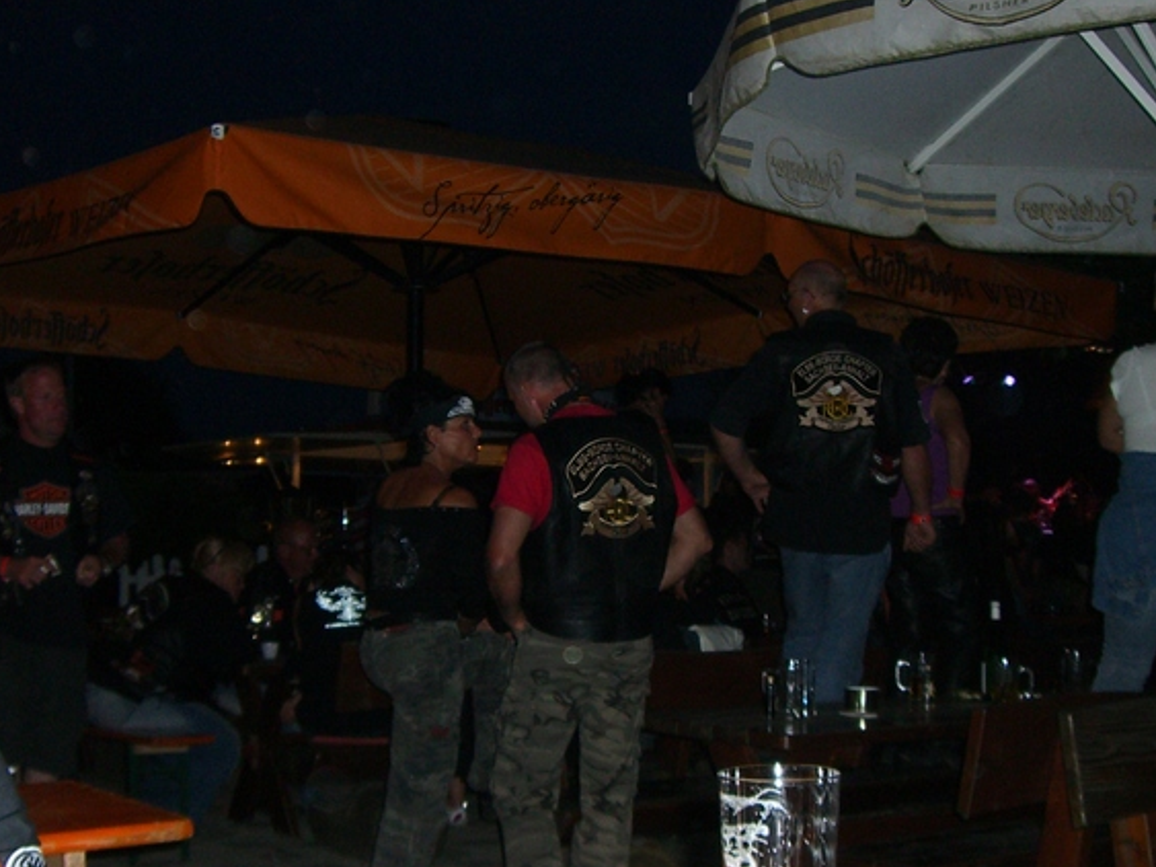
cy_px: 507
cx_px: 598
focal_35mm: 54
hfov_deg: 35.5
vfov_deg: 27.0
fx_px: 1803
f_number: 2.7
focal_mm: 6.2
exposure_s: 1/60
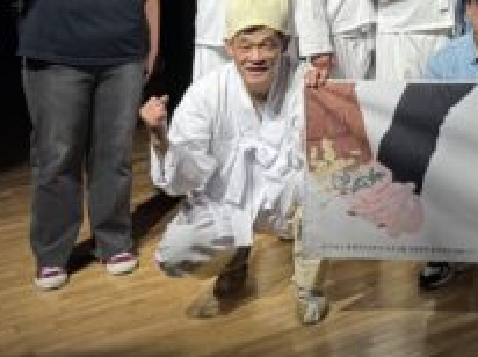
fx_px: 965
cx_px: 680
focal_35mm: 70
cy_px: -128
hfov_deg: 23.3
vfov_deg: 19.1
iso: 80
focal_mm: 6.76
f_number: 1.78
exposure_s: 1/539
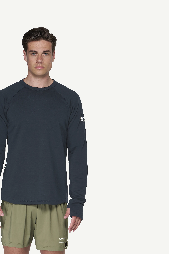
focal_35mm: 122
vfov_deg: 16.6
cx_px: 34
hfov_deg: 11.2
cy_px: 207
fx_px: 859
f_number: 5.6
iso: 100
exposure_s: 1/50
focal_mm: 70
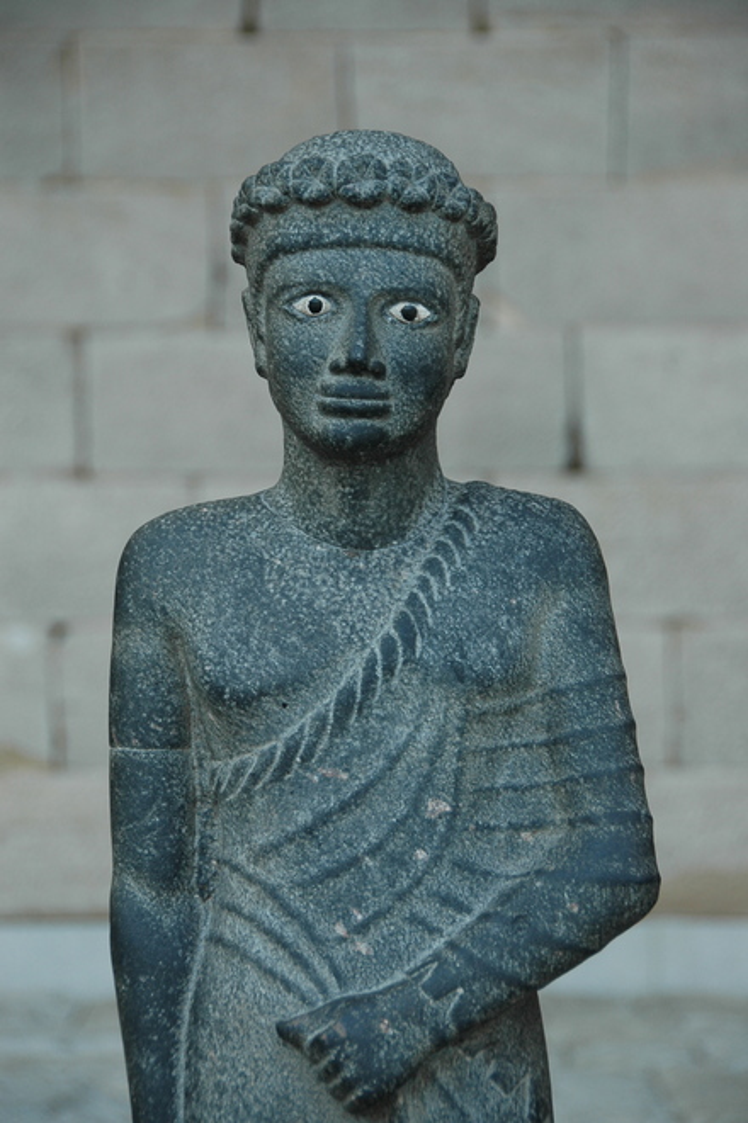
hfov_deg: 9.6
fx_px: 4446
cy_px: 562
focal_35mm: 142
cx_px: 374
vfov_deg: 14.4
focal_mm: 95
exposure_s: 1/100
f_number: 5.3
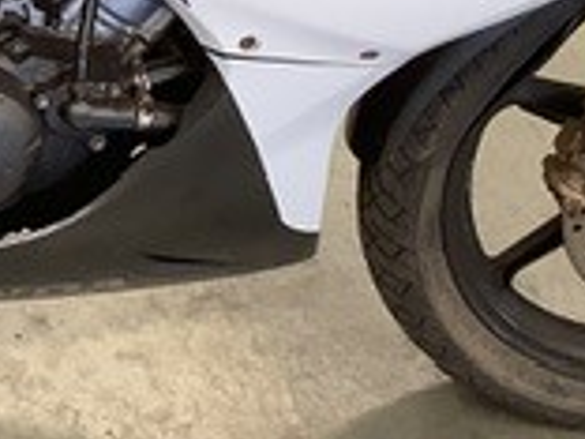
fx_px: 2146
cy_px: -38
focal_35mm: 127
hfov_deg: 14.7
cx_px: -210
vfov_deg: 11.5
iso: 80
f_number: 2.4
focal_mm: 3.3
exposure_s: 1/50
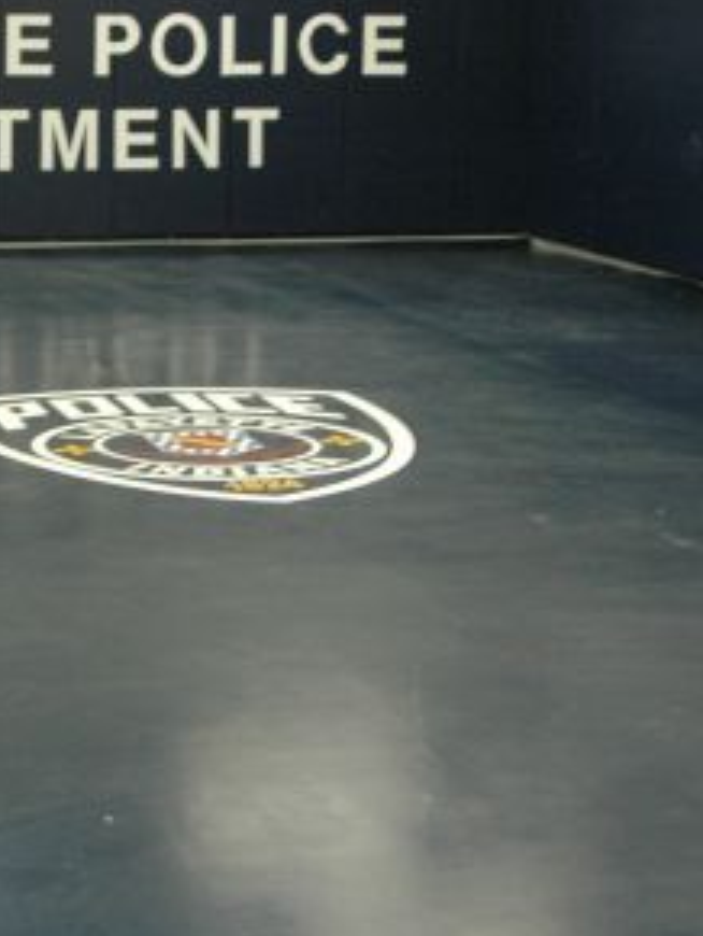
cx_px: 35
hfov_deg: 16.3
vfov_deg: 21.9
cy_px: 294
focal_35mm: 89
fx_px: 2406
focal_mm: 28
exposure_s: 1/30
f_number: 3.5
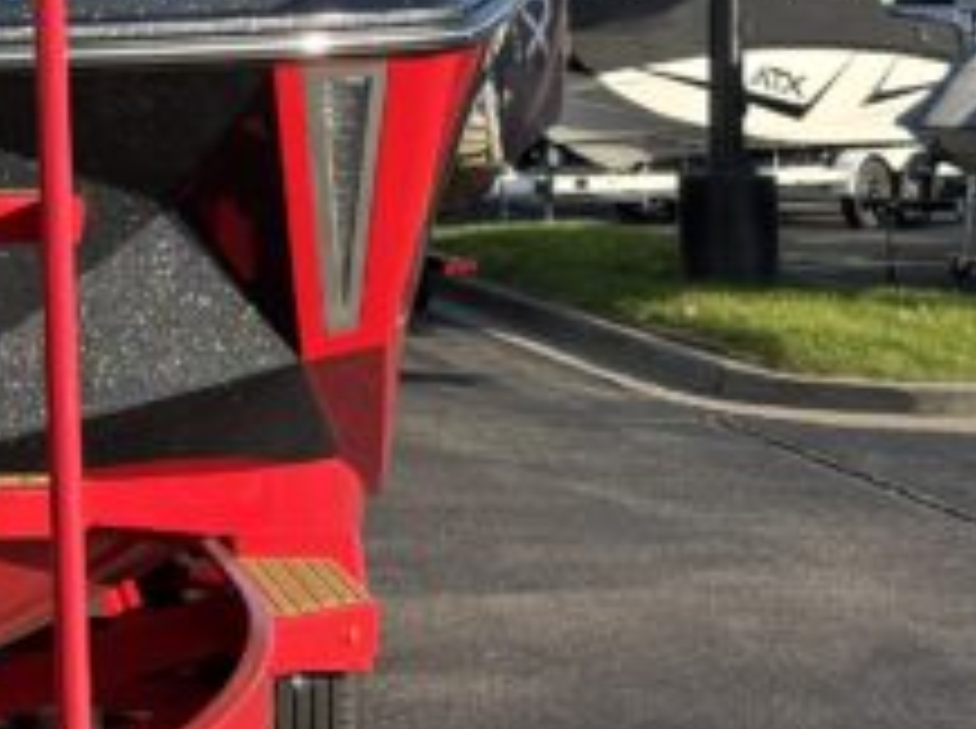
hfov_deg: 15.0
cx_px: -160
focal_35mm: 128
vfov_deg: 11.4
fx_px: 3603
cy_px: -68
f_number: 1.6
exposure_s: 1/1667
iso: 32
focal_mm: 5.96
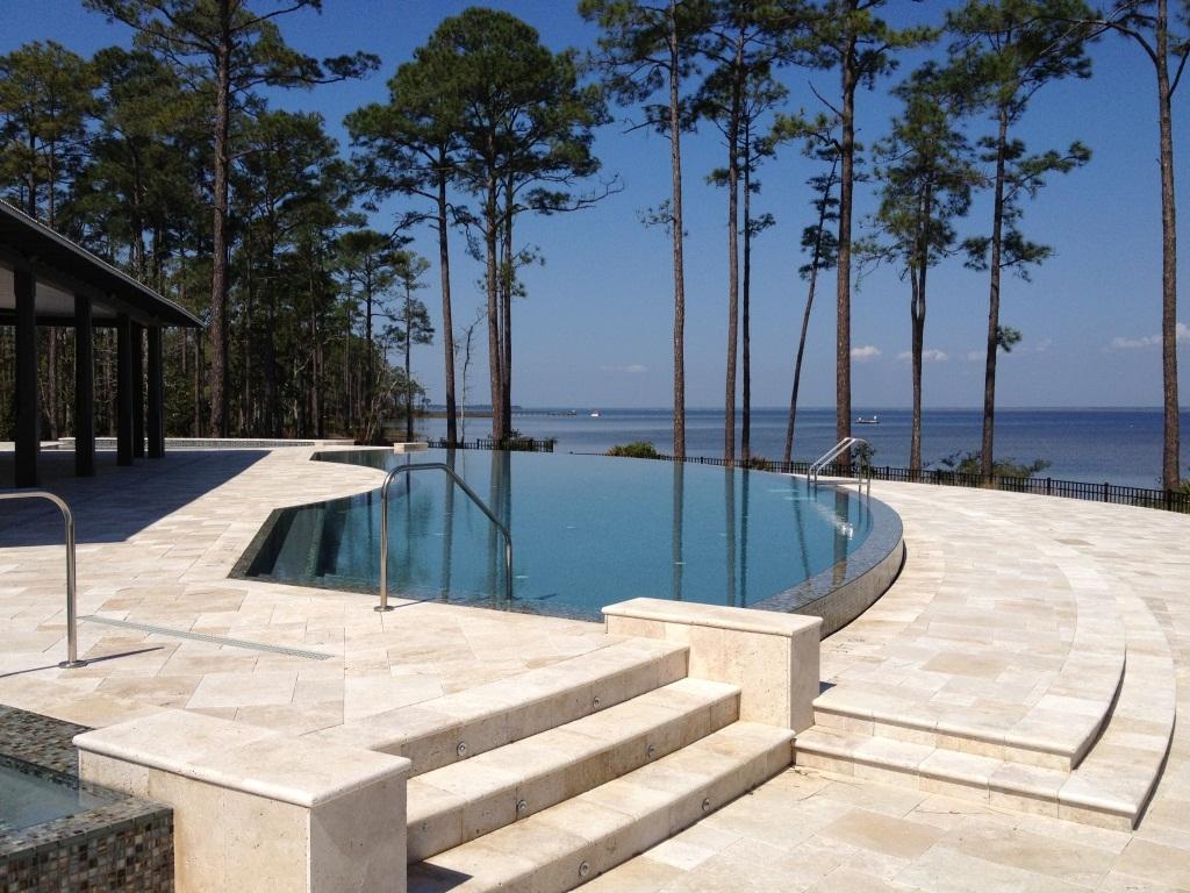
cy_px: 446
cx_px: 595
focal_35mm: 35
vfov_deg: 40.7
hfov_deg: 52.6
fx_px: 1203
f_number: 2.4
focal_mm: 4.28
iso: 64
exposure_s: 1/3953
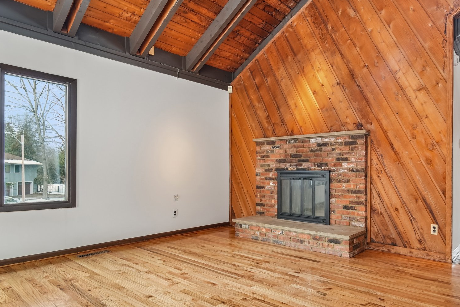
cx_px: 304
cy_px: 175
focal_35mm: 22
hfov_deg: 76.2
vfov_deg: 57.0
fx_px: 281
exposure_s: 1/5
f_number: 8
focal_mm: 16
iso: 400
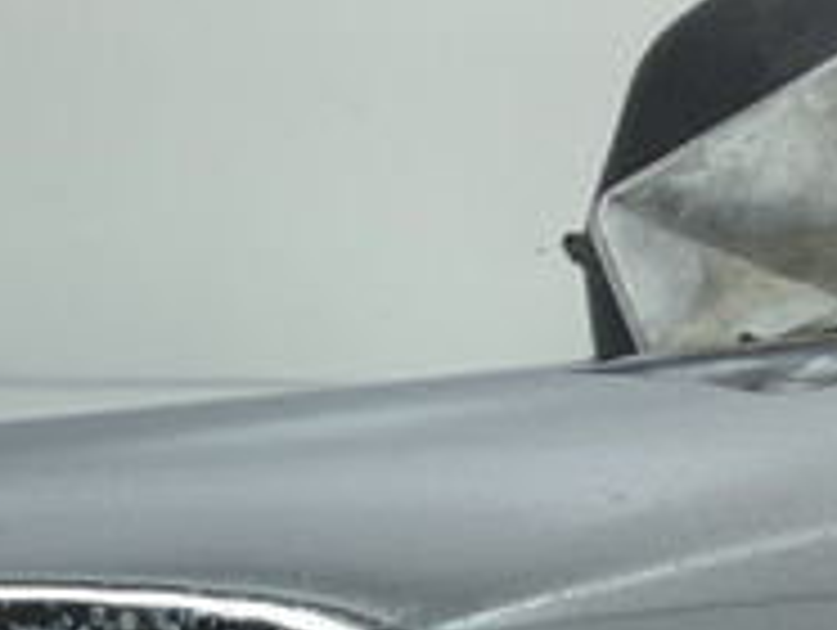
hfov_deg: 19.2
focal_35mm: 100
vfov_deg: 14.0
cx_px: 50
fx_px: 2421
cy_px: 900
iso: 25
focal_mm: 3.3
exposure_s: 1/392
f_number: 2.4
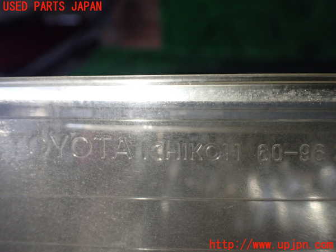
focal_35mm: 30
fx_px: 291
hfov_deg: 60.0
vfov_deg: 46.8
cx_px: 168
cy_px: 126
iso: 500
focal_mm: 5.4
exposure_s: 1/125
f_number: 2.3
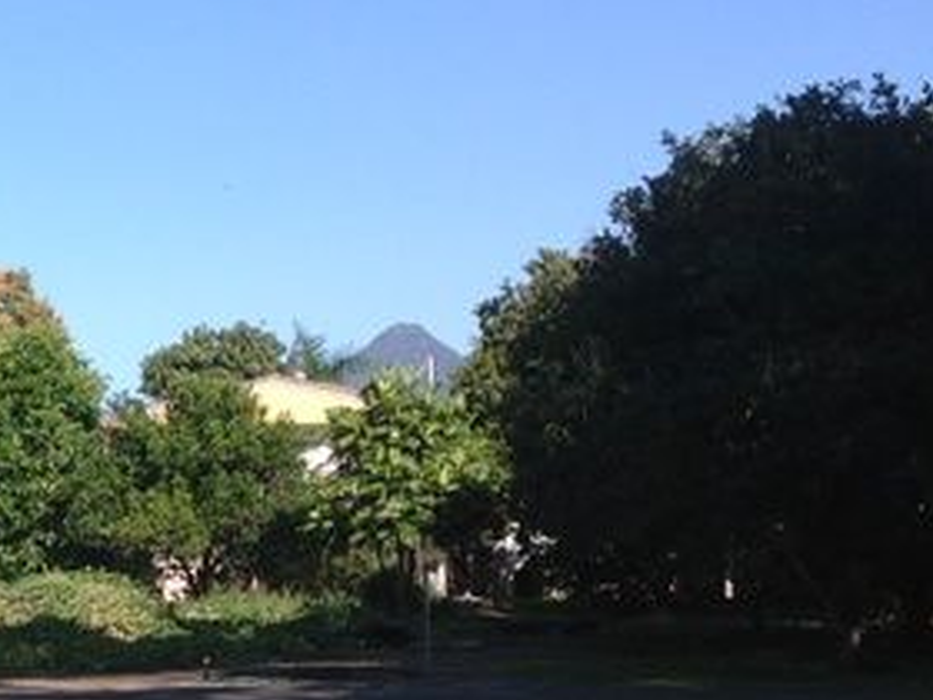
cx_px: -257
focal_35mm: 100
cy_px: 510
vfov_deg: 14.7
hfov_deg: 18.4
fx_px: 2695
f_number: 2.4
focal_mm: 4.28
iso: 50
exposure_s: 1/1043
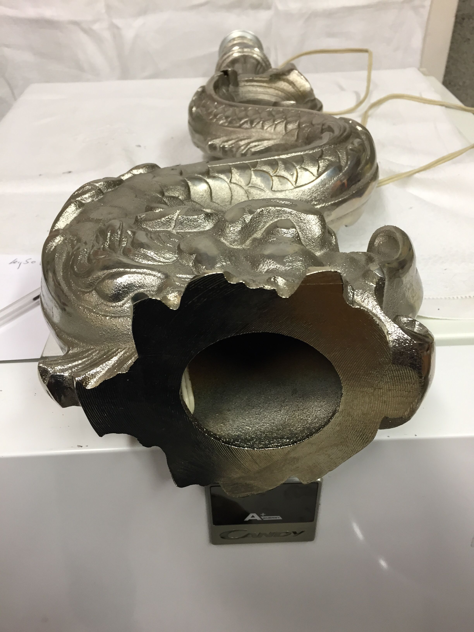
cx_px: 237
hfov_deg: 48.2
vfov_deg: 61.7
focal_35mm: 29
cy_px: 316
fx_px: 529
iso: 50
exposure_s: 1/33
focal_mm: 4.15
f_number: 2.2
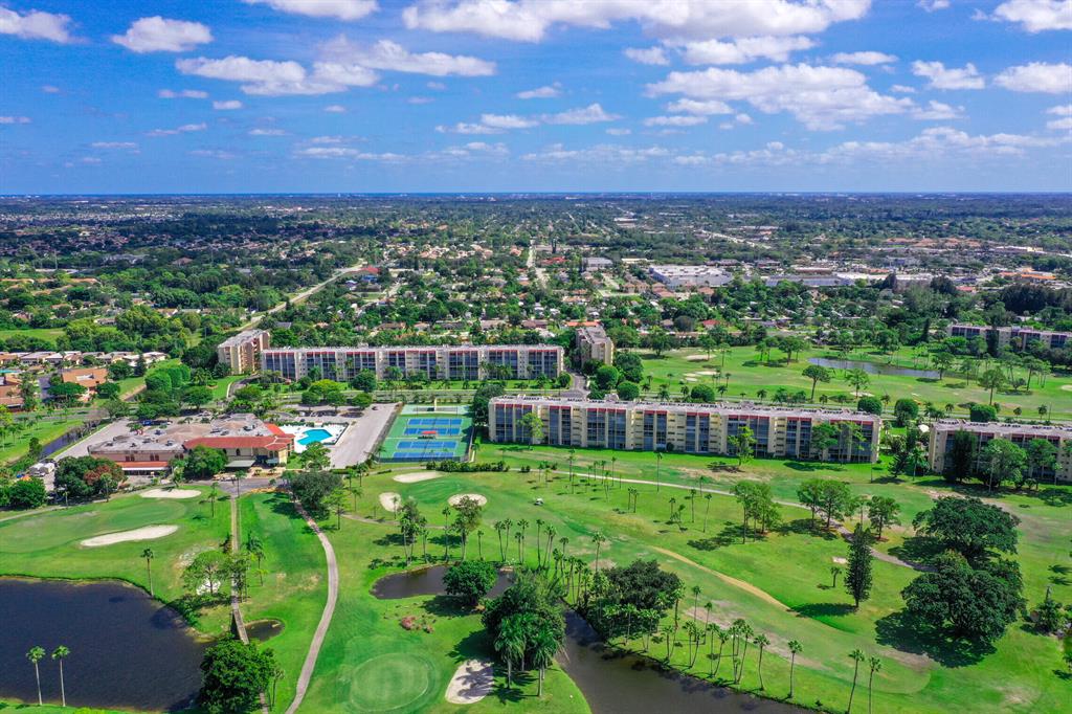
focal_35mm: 28
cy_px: 357
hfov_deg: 65.5
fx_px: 833
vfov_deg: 46.4
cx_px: 536
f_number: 5.6
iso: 100
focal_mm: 10.26
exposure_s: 1/500
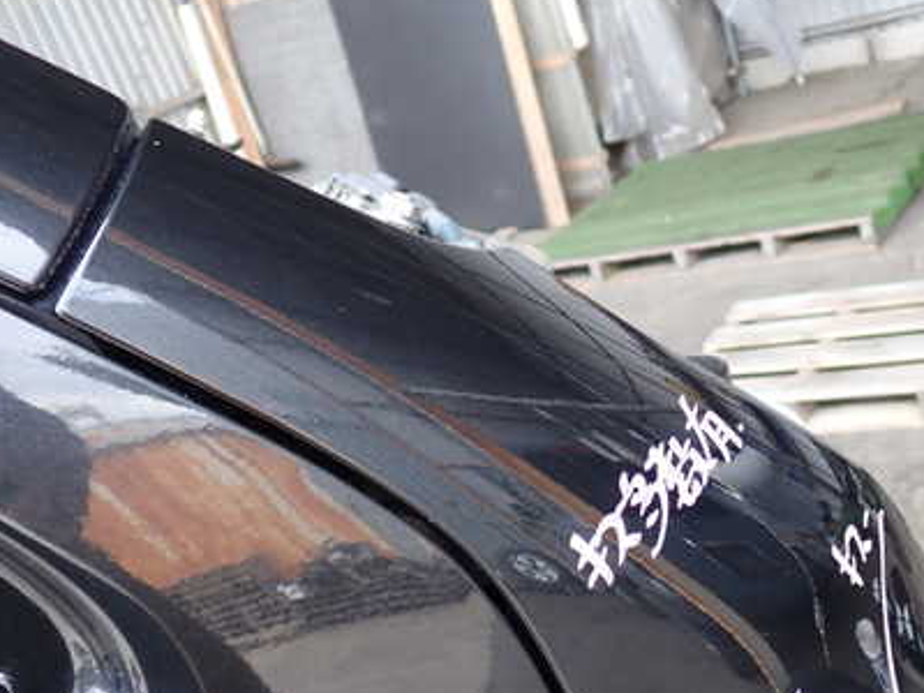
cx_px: 619
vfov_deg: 30.1
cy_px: 450
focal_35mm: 48
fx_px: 1281
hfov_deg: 39.2
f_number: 2.4
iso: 100
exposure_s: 1/80
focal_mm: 5.79
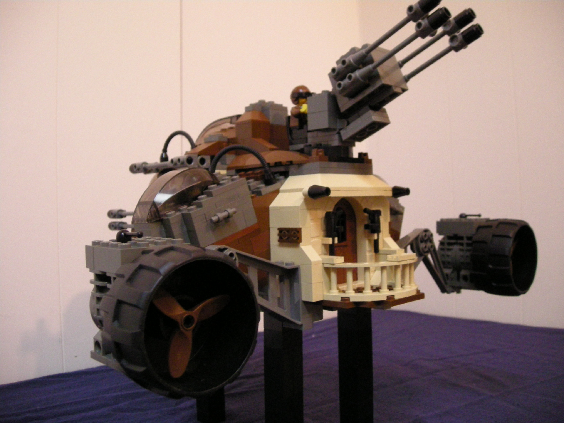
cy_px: 212
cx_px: 282
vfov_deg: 40.7
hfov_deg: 52.6
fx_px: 570
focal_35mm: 35
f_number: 2.8
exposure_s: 1/19.2
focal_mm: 5.7
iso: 400
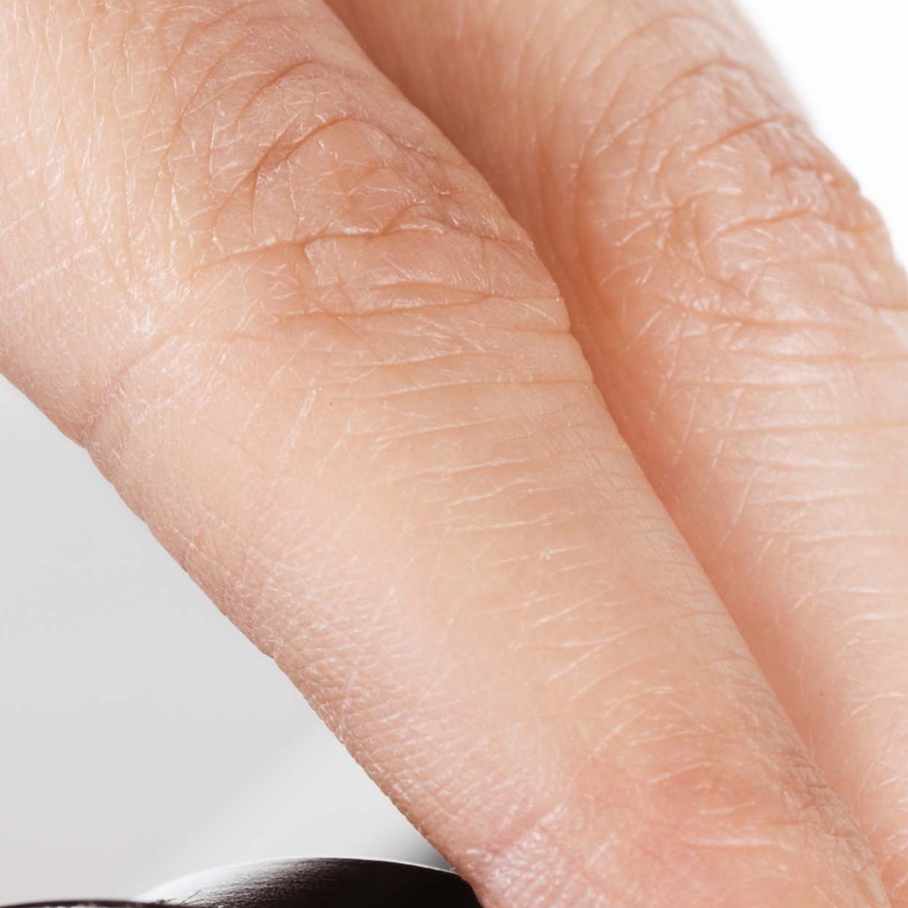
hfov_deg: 3.3
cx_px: 737
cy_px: 1416
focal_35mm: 535
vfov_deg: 3.3
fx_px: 15877
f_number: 9
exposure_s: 1/125
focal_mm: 105
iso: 100
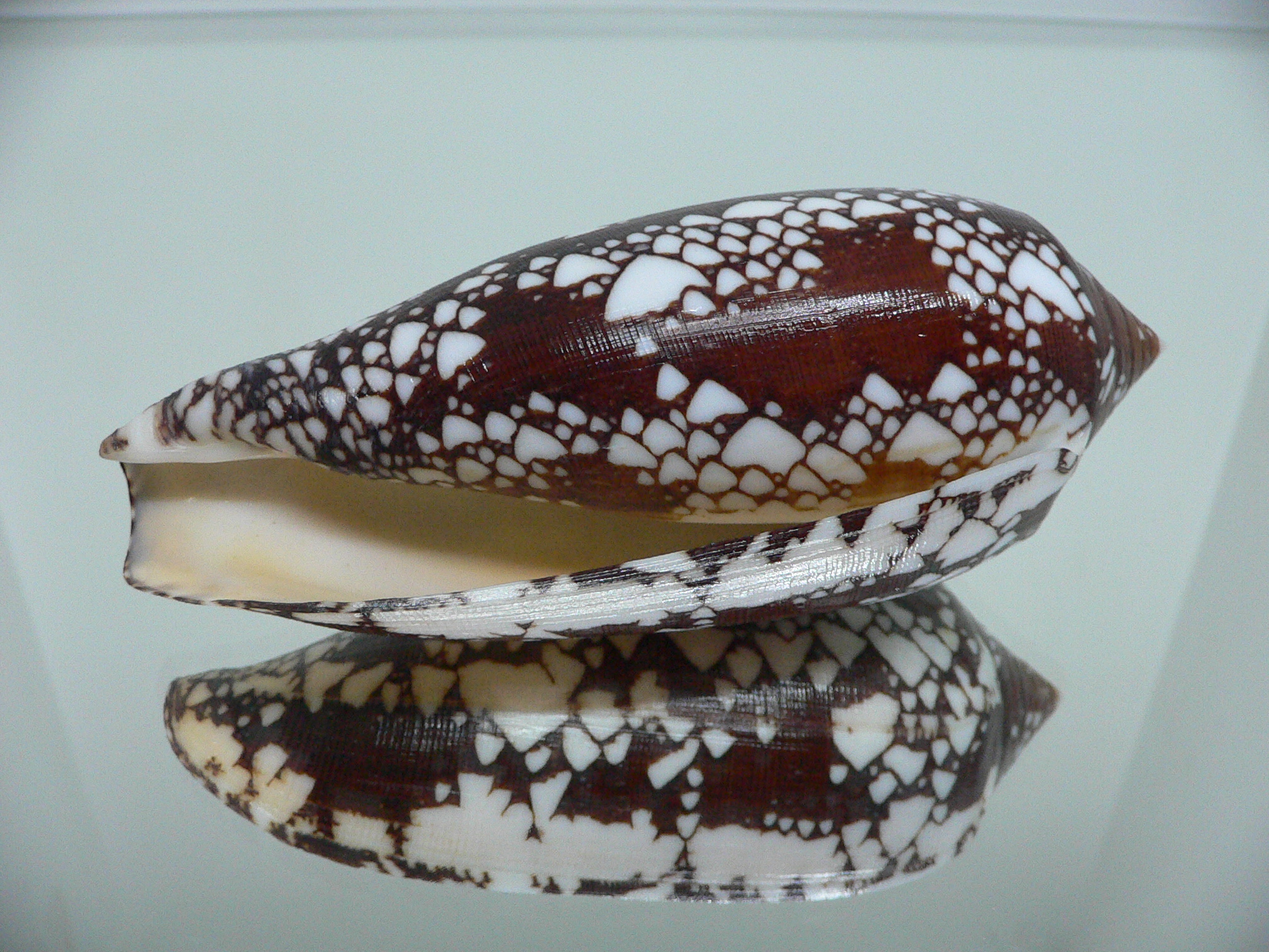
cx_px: 634
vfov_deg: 40.7
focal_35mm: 35
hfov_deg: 52.6
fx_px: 1283
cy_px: 476
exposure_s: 1/40
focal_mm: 4.6
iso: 200
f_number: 2.8
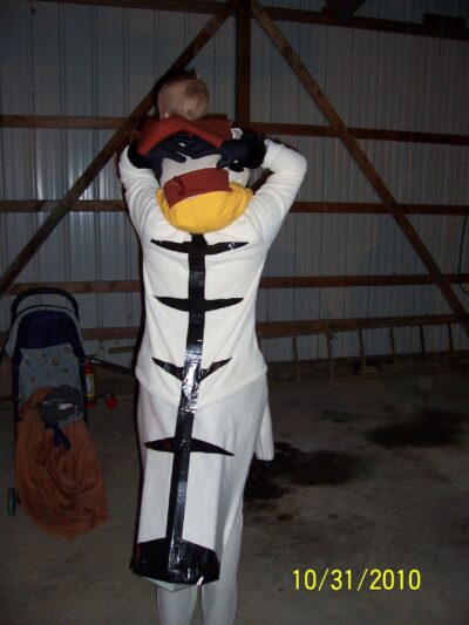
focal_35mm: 34
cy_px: 312
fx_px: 614
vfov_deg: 53.9
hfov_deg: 41.8
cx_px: 234
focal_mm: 5.6
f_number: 2.7
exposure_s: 1/60
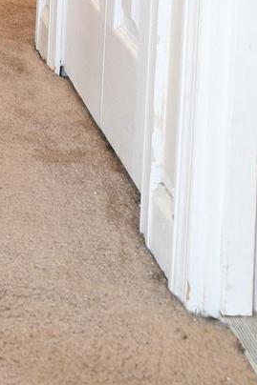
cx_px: -216
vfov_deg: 13.2
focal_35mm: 137
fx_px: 1468
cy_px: -346
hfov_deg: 9.5
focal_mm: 24
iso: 1000
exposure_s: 1/10
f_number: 8
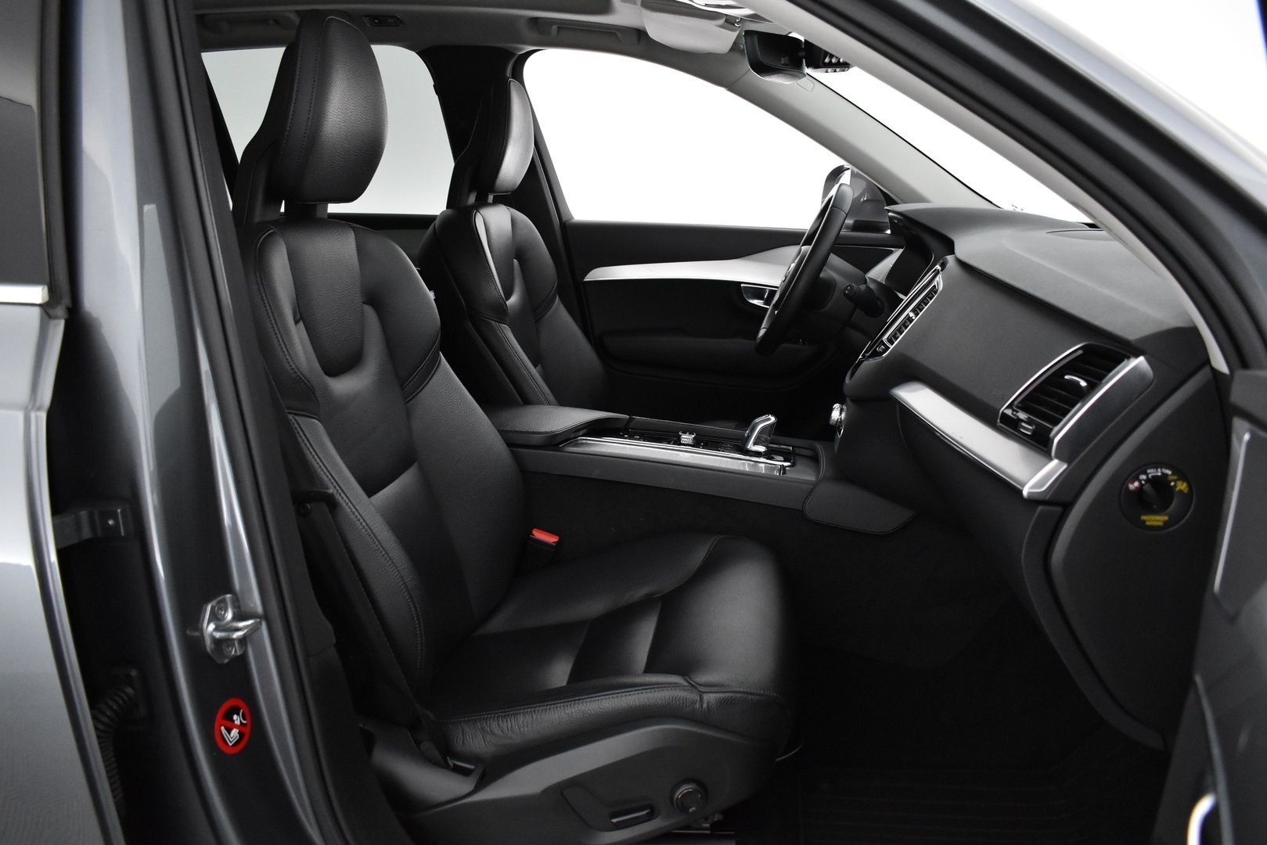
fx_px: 950
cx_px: 634
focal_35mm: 27
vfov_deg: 47.9
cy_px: 422
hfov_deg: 67.4
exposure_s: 1/60
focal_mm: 18
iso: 3200
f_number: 4
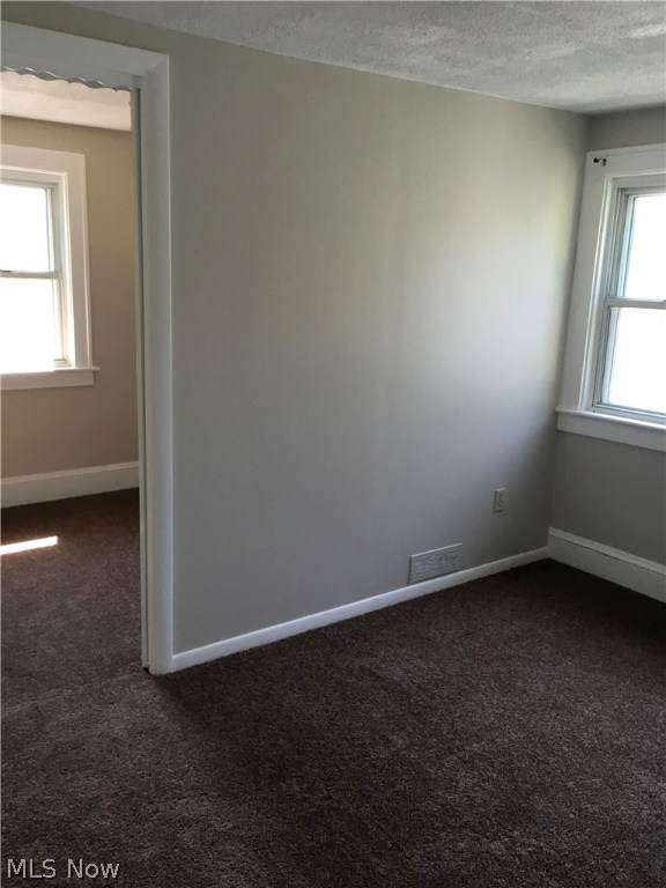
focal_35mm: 29
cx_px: 333
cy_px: 444
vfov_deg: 61.7
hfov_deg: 48.2
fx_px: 744
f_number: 2.2
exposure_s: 1/30
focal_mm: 4.15
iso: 32
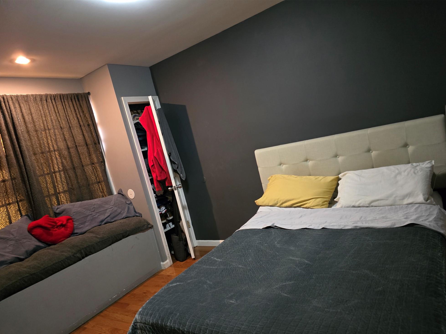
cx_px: 226
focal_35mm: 24
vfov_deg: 56.8
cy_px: 174
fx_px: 309
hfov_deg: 71.6
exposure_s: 1/60
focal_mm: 6.3
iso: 1250
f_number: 1.7
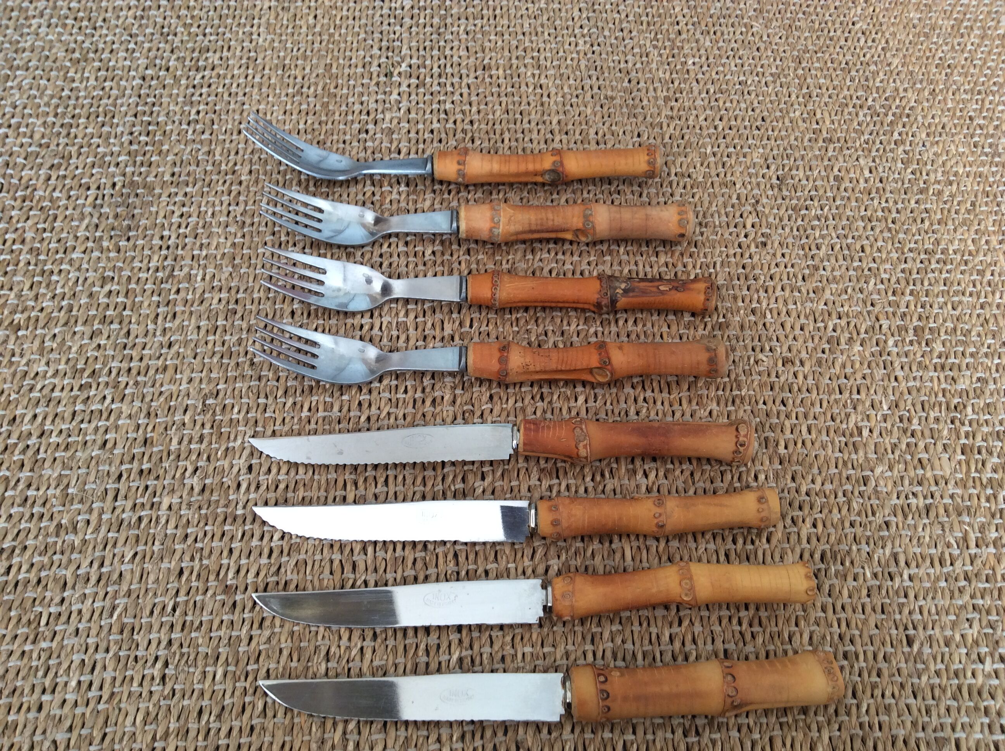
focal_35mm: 32
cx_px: 502
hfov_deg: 56.9
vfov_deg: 44.1
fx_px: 928
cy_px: 376
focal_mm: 3.3
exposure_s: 1/33
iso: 40
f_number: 2.4
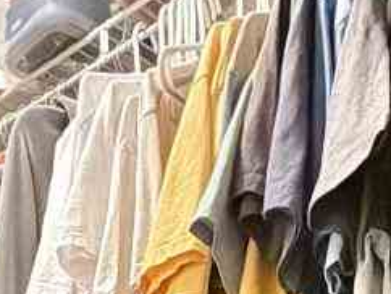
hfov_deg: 26.0
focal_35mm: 74
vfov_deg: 13.8
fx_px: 837
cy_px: 716
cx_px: 108
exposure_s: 1/40
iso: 1250
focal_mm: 2.22
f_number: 2.2
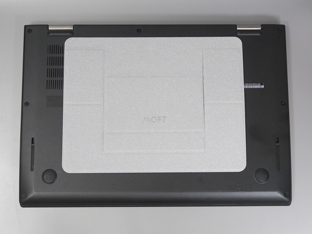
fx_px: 460
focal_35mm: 51
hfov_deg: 37.5
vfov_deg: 28.6
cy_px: 117
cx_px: 156
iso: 800
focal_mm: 25
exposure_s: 1/60
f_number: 5
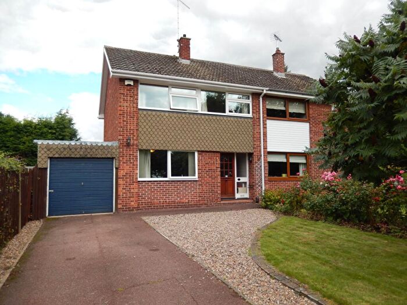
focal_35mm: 25
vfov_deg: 54.9
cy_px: 152
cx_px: 204
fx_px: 294
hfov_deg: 69.4
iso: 125
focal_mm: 4.5
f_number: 3.4
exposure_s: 1/500
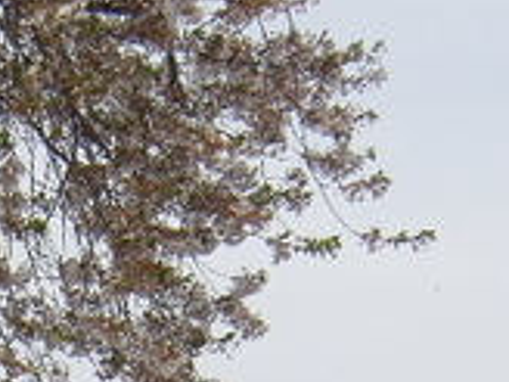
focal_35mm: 273
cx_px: -3
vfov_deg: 5.3
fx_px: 4014
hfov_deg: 7.2
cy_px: 901
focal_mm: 9.8
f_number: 4.2
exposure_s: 1/500
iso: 100
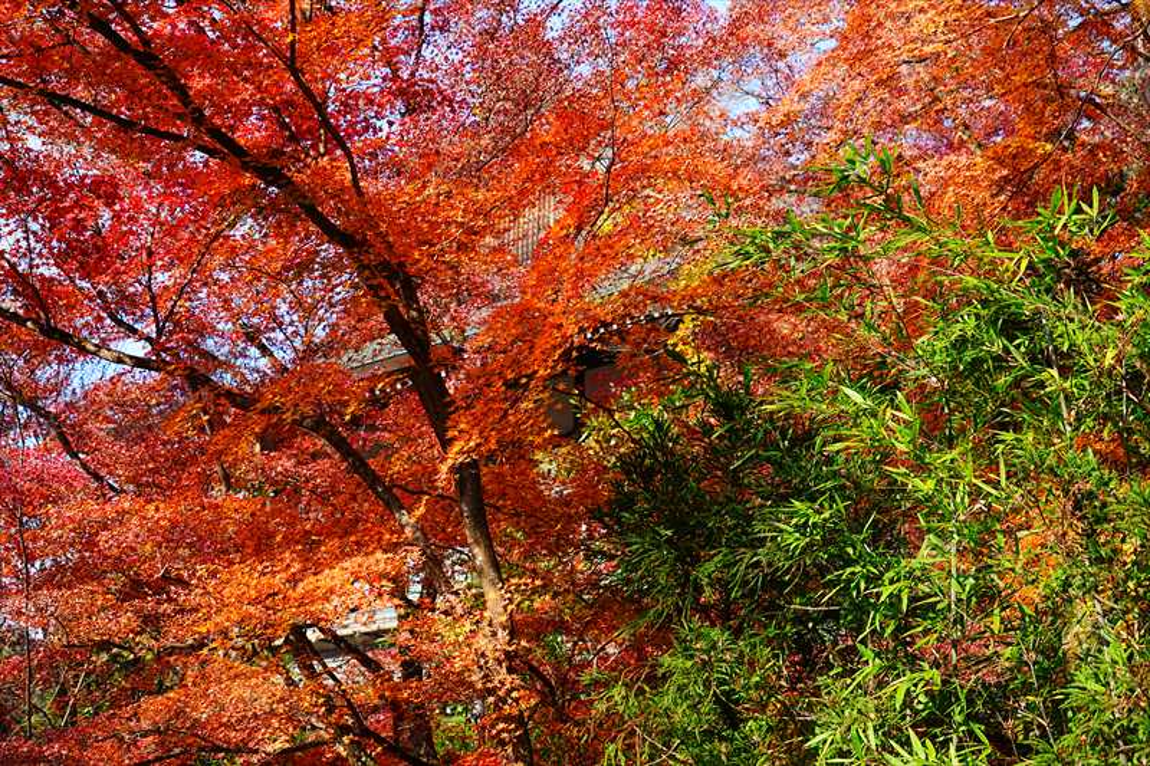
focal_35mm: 69
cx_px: 575
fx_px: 2204
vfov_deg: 19.7
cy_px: 383
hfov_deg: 29.2
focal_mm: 69
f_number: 6.3
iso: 100
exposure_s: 1/125
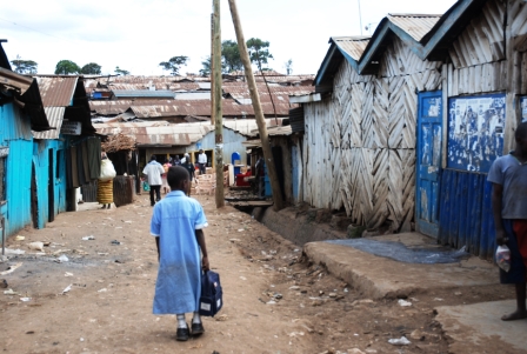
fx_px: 682
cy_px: 177
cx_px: 264
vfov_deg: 29.1
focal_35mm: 46
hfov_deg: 42.2
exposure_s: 1/125
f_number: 6.3
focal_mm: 31
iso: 100
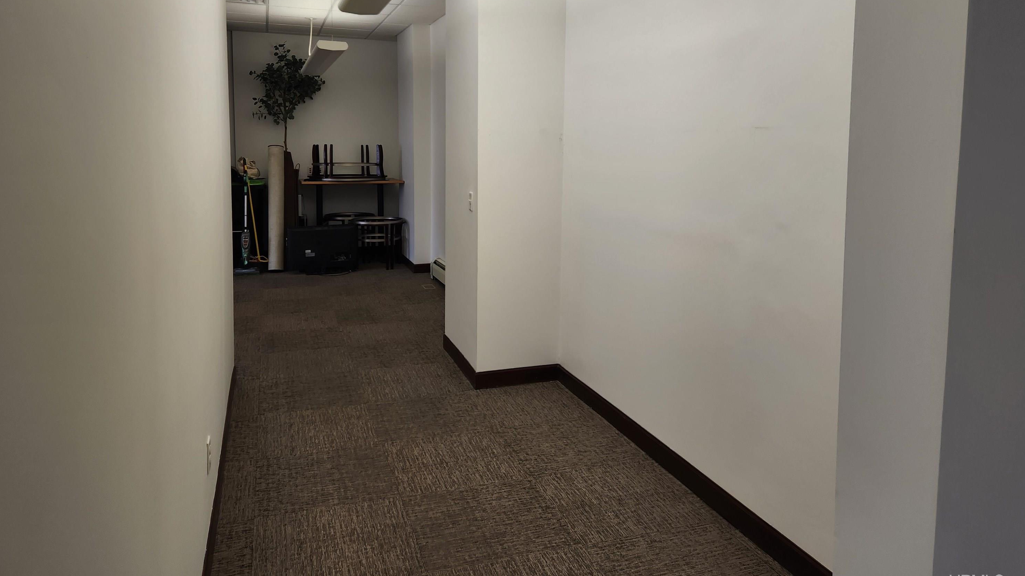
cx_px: 513
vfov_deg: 43.8
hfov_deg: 71.9
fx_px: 707
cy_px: 200
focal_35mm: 26
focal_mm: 5.4
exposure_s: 1/120
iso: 100
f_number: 1.8
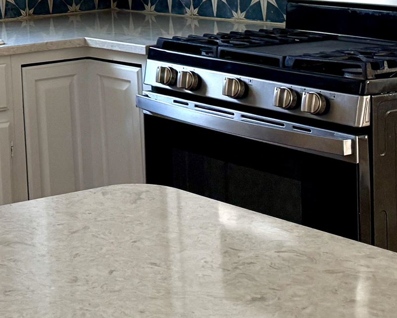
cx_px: -100
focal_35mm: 89
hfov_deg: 20.0
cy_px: -102
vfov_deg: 16.3
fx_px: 1046
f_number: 1.78
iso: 200
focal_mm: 6.76
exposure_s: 1/83
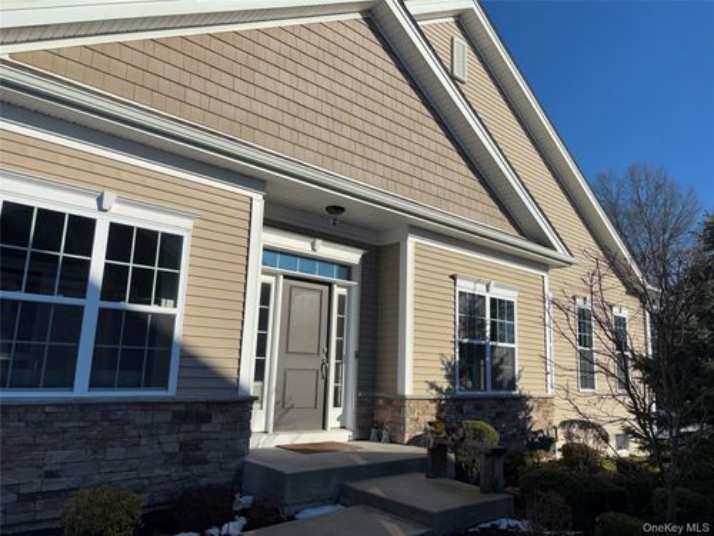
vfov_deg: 53.1
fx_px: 536
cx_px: 357
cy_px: 268
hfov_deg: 67.3
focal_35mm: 26
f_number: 1.6
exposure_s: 1/5348
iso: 40
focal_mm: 5.96
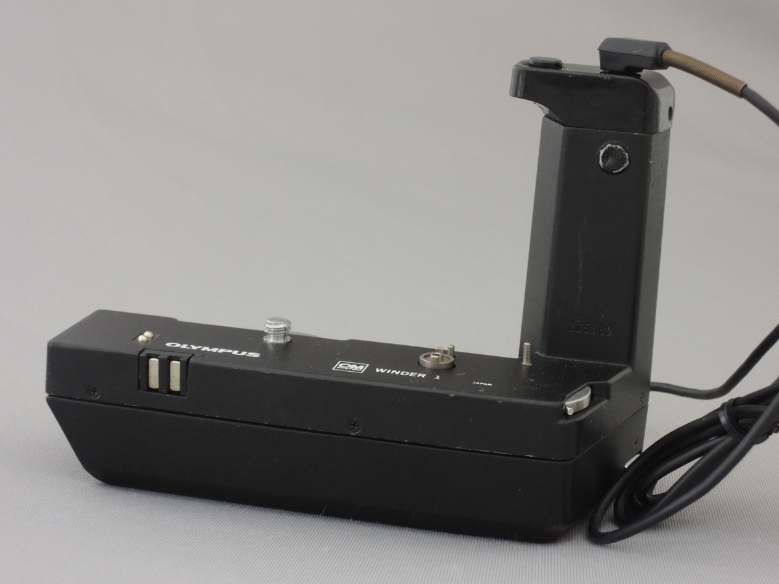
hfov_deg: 25.3
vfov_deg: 19.1
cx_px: 390
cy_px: 292
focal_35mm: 77
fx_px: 1733
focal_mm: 13.8
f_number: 4.7
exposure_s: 1/40
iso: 400
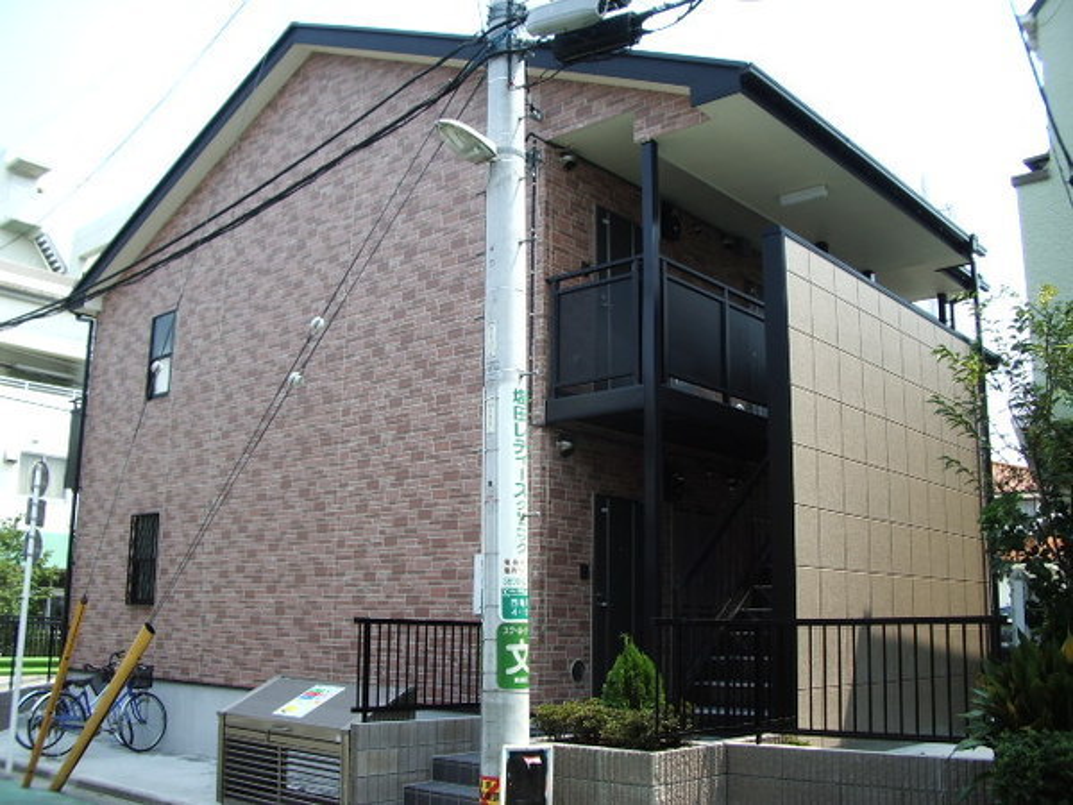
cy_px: 402
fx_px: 1085
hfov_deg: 52.6
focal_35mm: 35
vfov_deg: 40.7
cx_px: 536
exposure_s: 1/160
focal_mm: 5.8
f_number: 4.3
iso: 50
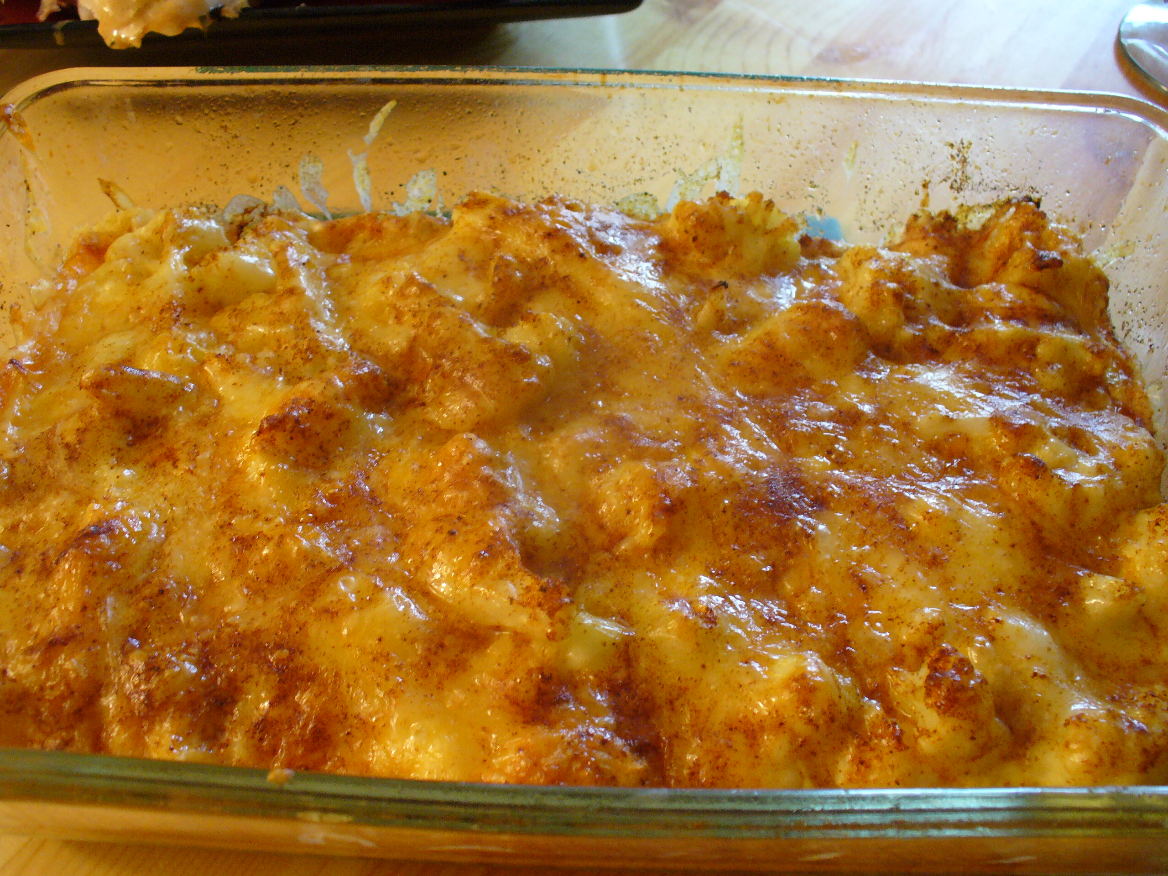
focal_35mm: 37
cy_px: 438
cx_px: 584
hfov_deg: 50.1
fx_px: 1248
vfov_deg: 38.7
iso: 200
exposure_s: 1/20
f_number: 2.8
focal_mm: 6.1
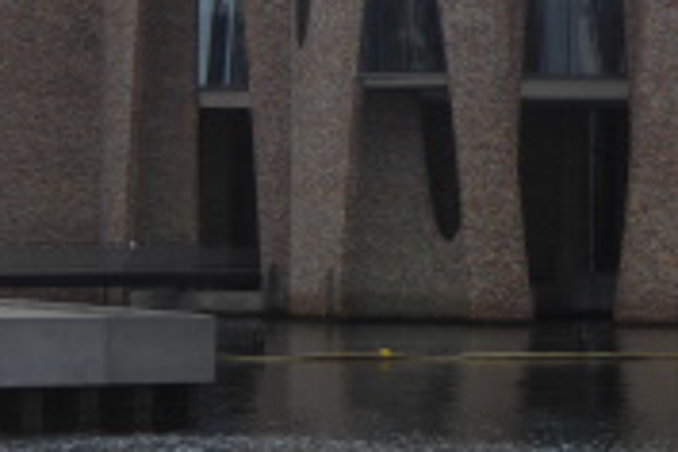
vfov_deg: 5.8
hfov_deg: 8.6
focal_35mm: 238
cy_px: 46
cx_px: 410
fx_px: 4482
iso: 80
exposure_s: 1/100
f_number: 4.9
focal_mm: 16.1
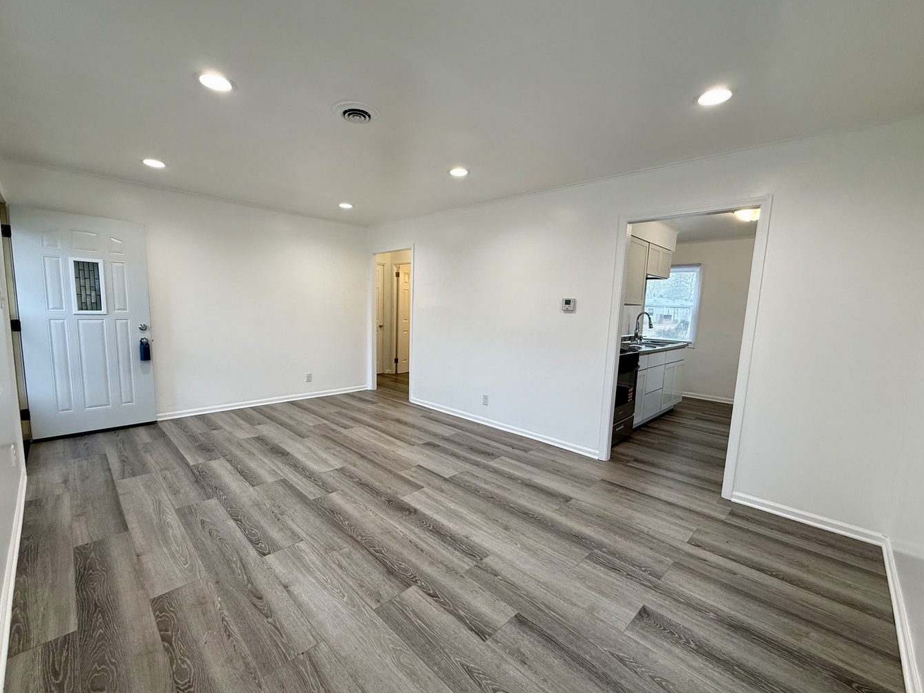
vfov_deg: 81.7
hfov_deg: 98.2
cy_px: 356
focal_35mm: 15
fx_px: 400
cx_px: 452
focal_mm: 2.22
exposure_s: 1/120
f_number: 2.2
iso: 100
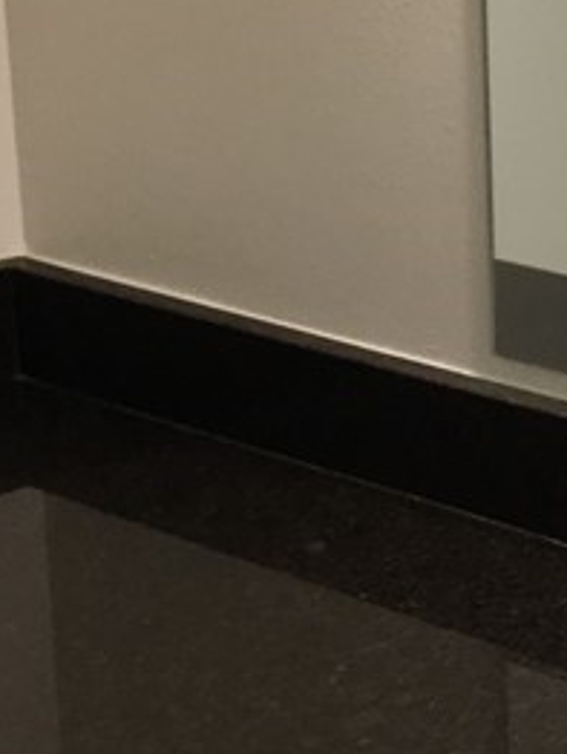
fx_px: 2638
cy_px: 167
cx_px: 979
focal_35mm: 121
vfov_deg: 16.2
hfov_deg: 11.5
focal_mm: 3.3
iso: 50
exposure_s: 1/30
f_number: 2.4
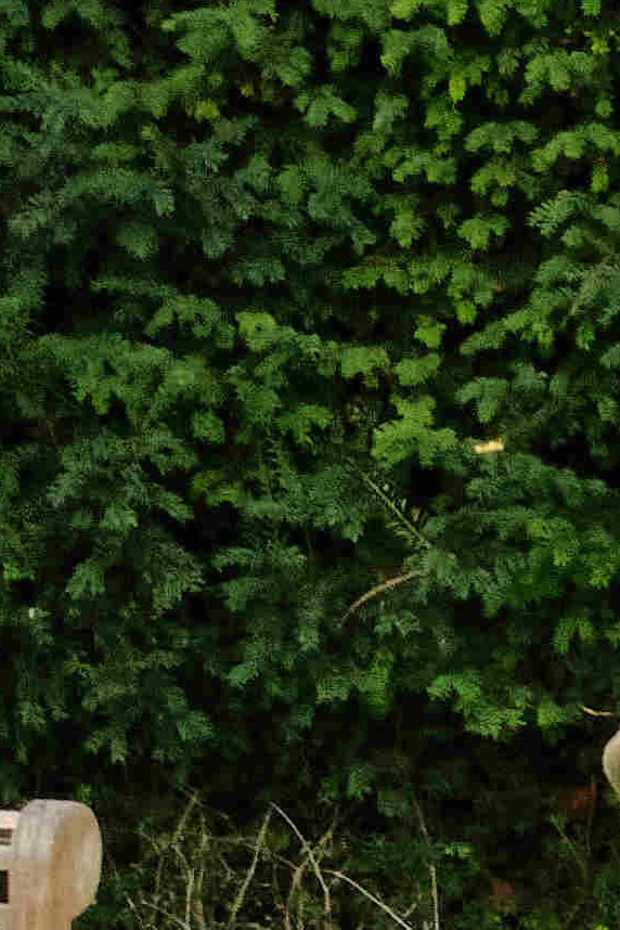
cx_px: 2149
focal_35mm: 393
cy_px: 1990
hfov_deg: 3.4
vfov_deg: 5.1
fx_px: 10152
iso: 400
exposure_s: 1/30
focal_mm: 36.6
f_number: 20
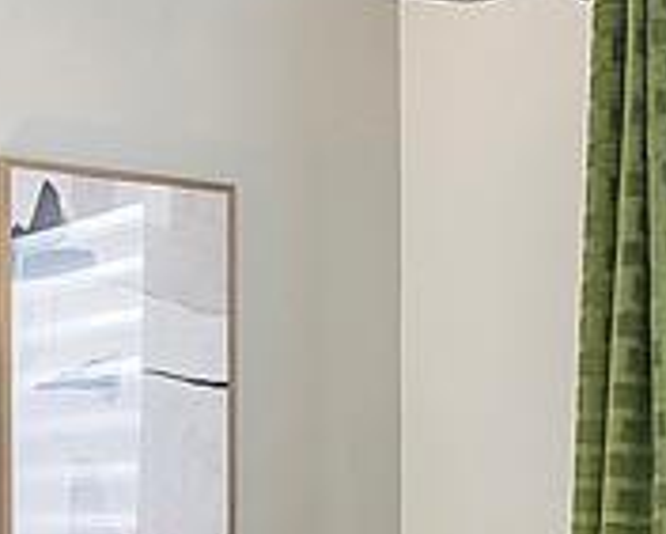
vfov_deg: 18.3
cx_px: 121
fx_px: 1617
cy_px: 523
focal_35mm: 82
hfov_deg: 22.9
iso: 200
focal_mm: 10
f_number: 4.5
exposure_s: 1/40
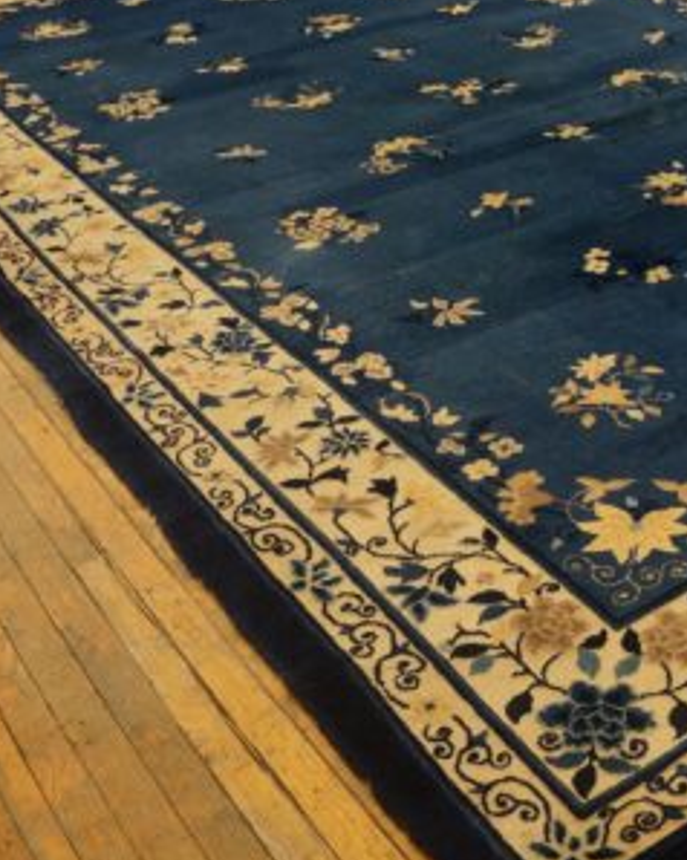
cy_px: 397
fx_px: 1298
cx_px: 606
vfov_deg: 36.7
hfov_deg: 28.6
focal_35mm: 51
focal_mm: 18
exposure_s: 1/160
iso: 2500
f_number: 4
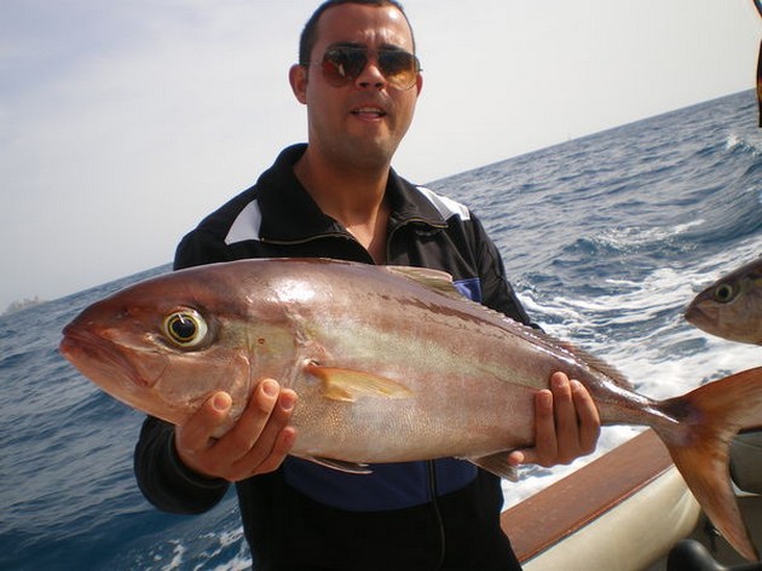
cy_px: 286
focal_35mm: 36
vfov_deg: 39.6
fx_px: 792
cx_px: 381
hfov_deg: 51.4
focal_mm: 6.3
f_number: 4.6
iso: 50
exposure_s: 1/500
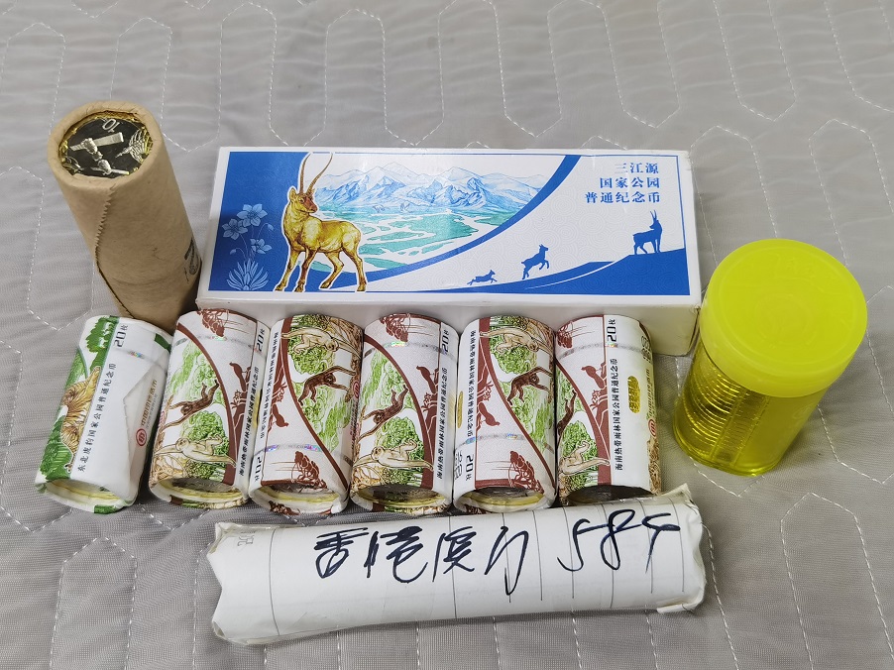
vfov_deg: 35.1
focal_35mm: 41
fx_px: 1059
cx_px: 447
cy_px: 335
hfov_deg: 45.8
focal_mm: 6.71
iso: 250
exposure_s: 1/50
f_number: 1.9
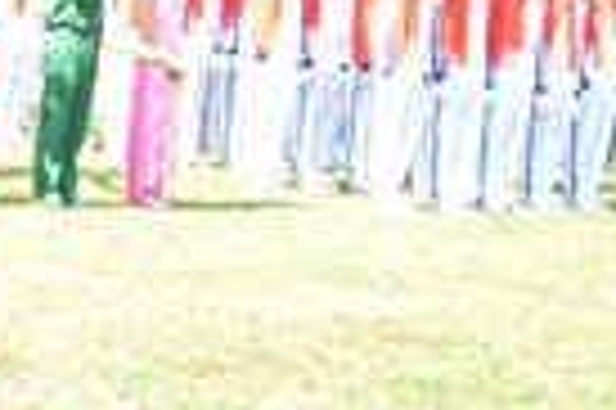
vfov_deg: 7.2
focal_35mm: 186
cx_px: -279
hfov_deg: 10.7
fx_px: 3179
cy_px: -212
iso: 320
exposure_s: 1/100
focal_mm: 38
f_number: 8
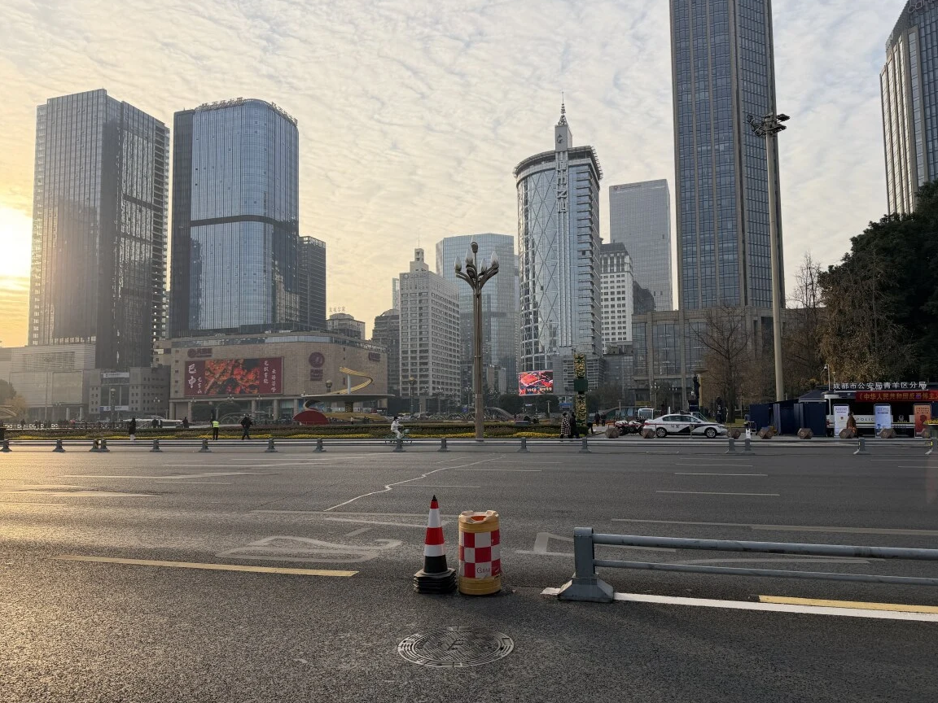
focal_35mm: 25
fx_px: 677
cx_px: 488
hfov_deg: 69.4
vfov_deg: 54.9
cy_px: 356
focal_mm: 6.76
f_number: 1.78
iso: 100
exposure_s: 1/3279
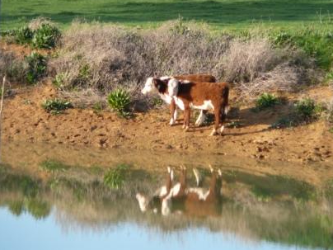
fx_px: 3732
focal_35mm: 388
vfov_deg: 3.8
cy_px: 129
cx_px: 170
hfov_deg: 5.1
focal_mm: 52
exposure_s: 1/160
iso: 80
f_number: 4.2
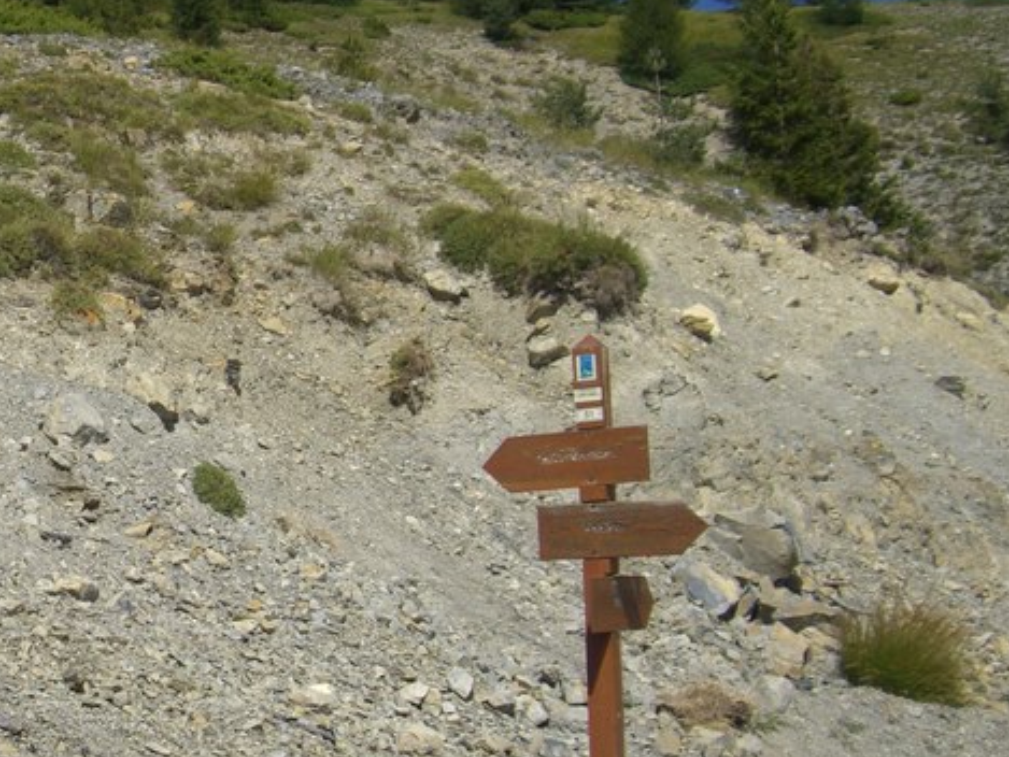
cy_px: 462
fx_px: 2420
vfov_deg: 17.8
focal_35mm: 83
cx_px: -49
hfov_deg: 22.5
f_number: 5.6
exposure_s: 1/500
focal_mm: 7.9
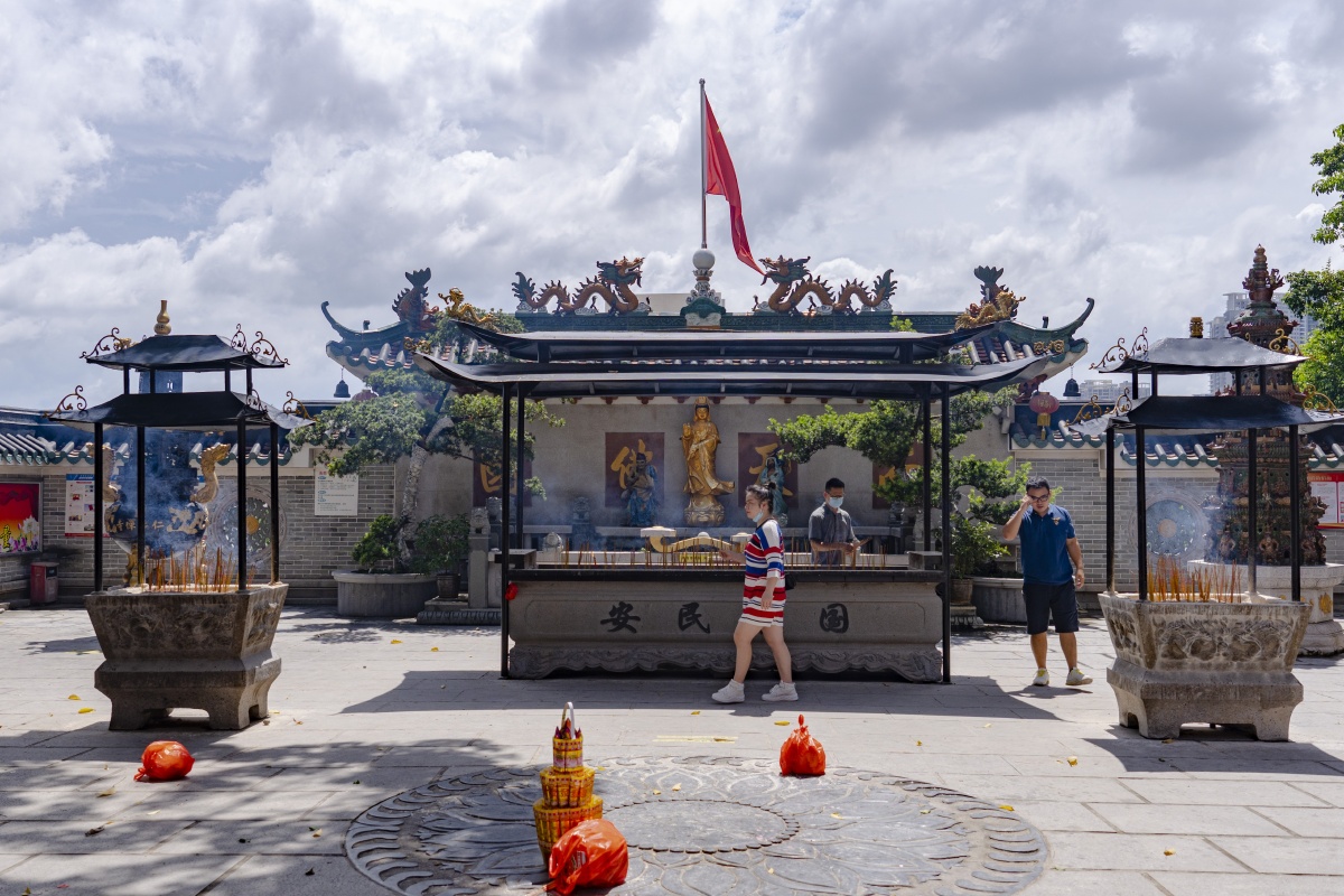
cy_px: 448
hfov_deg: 59.5
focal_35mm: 32
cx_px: 672
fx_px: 1176
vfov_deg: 41.7
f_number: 4
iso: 100
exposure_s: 1/1250
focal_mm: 21
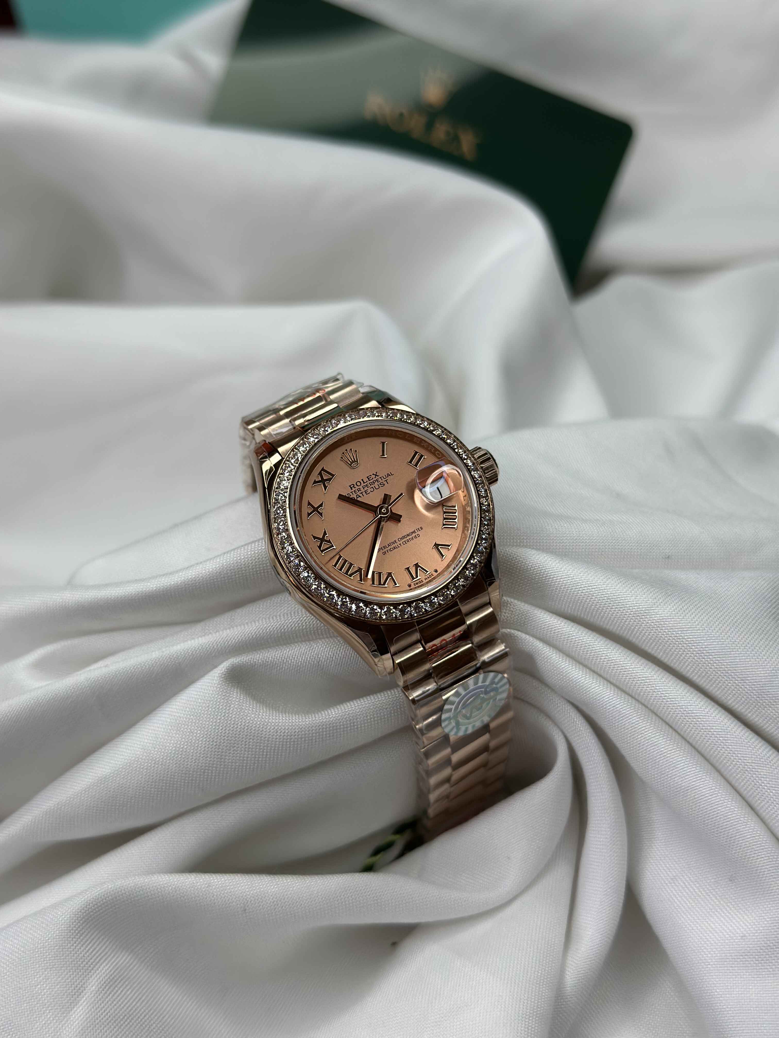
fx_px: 1440
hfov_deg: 30.3
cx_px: 390
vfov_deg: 39.7
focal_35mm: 48
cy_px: 519
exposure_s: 1/1199
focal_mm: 6.86
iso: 80
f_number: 1.78
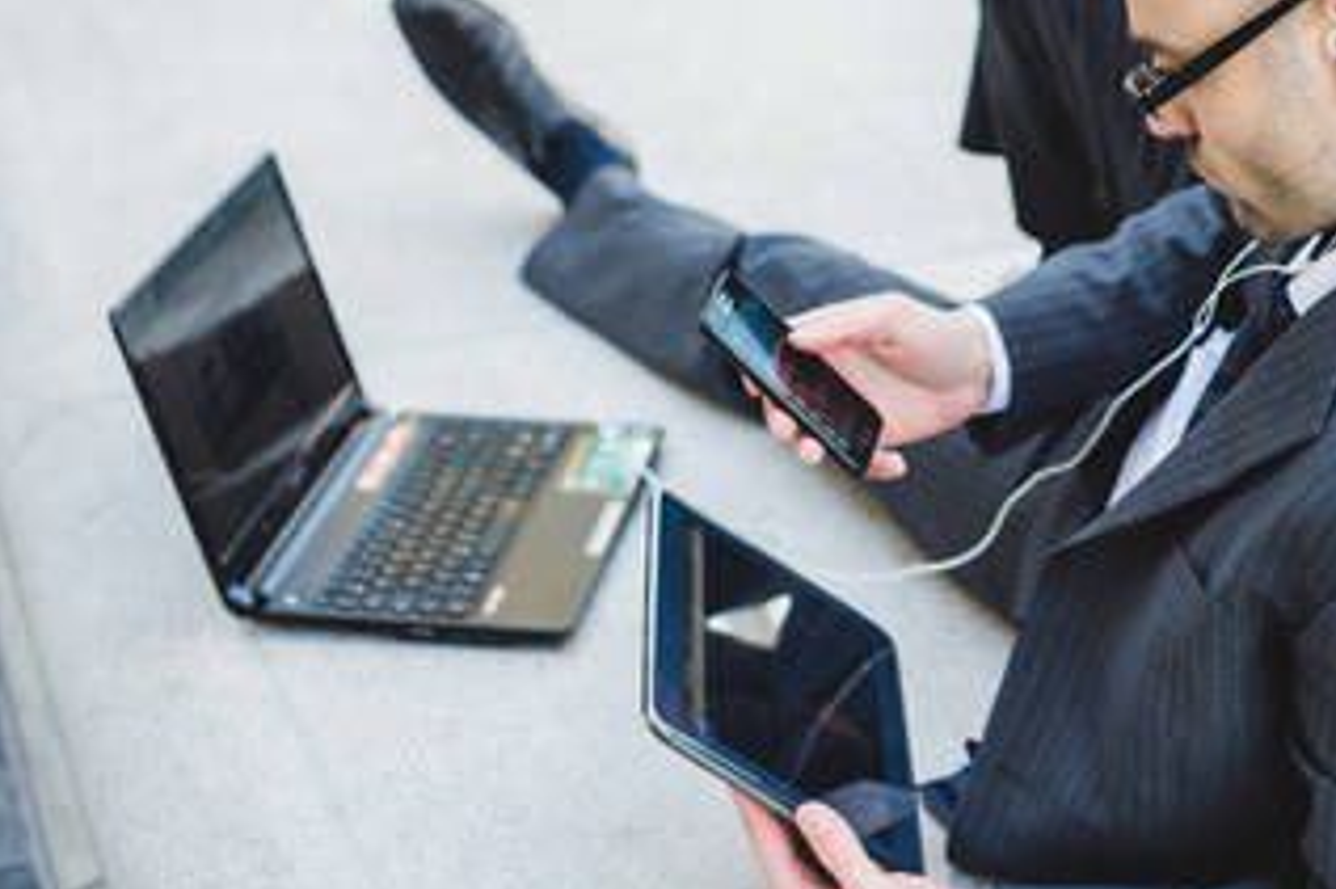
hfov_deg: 28.2
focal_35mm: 71
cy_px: 358
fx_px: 2633
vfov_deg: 19.1
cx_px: 940
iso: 640
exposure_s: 1/500
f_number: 2.8
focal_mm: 50
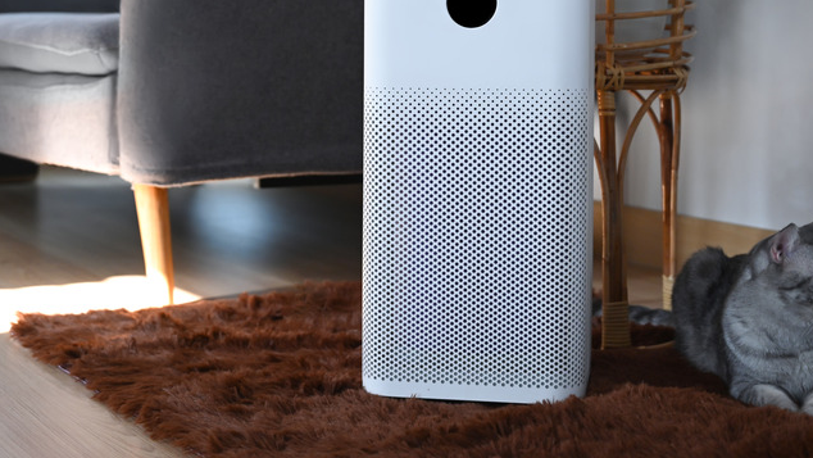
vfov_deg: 18.0
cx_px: 365
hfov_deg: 31.4
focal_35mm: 67
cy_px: 165
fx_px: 1445
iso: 800
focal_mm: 52
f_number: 4
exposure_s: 1/50
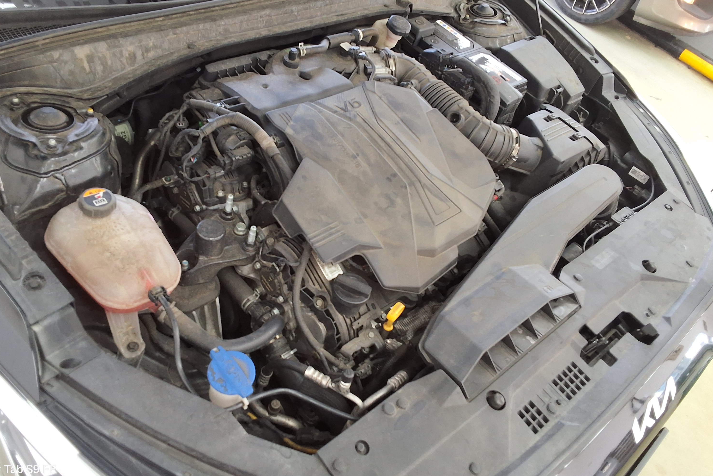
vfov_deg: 41.0
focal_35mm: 32
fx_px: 634
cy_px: 208
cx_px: 332
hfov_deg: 58.7
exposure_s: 1/40
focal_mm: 2.91
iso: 80
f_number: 1.9
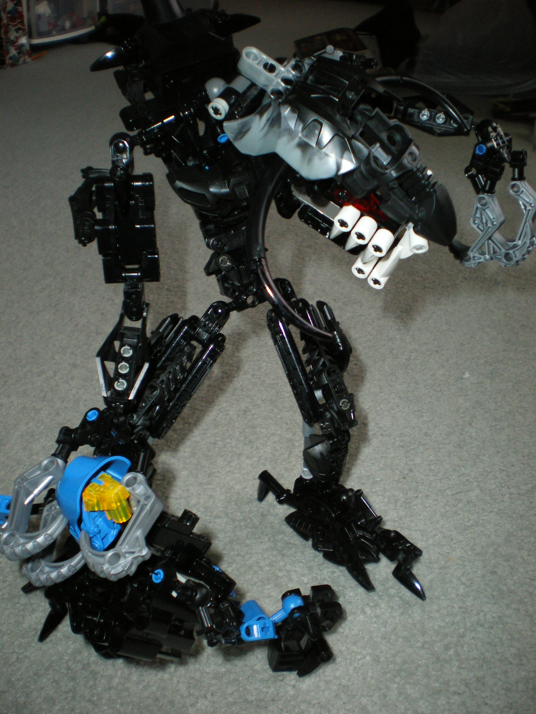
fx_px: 743
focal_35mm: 36
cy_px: 357
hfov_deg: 39.7
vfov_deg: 51.4
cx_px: 268
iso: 250
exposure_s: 1/50
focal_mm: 6.3
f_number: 3.1
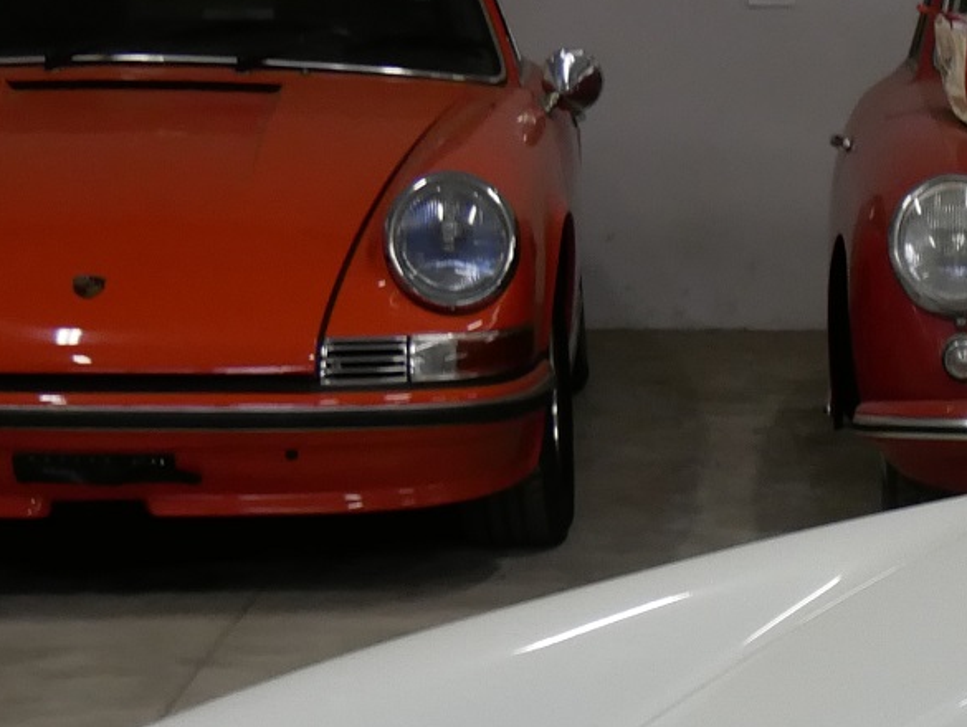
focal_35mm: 164
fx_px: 4586
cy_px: 1213
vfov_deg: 8.8
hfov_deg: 11.6
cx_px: 1418
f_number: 4.1
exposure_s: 1/60
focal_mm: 20
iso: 800
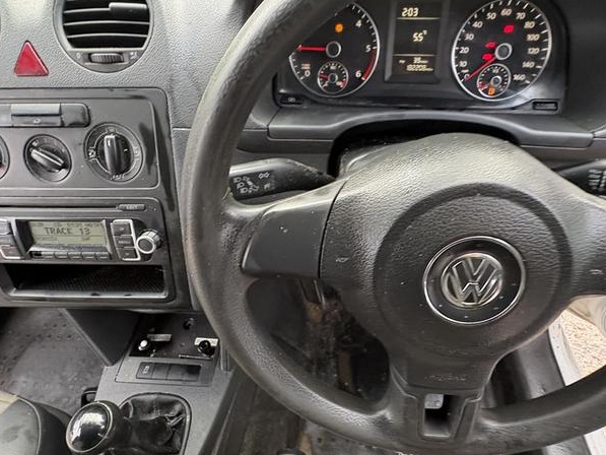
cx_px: 319
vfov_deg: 63.4
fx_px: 368
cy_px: 220
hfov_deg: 78.9
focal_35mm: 21
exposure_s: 1/60
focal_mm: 2.22
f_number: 2.2
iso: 320
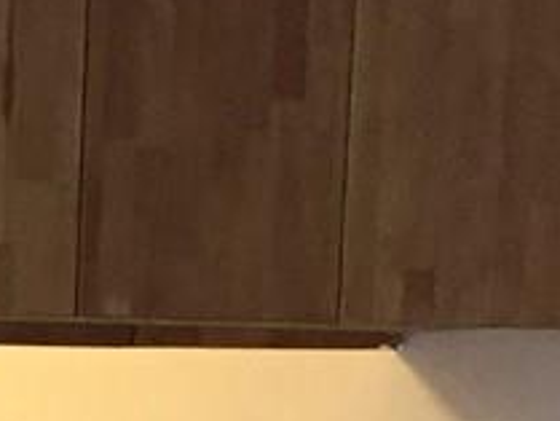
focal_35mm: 222
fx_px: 3593
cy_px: 1059
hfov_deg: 8.4
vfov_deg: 6.3
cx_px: -595
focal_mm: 4.15
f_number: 2.2
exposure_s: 1/30
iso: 200
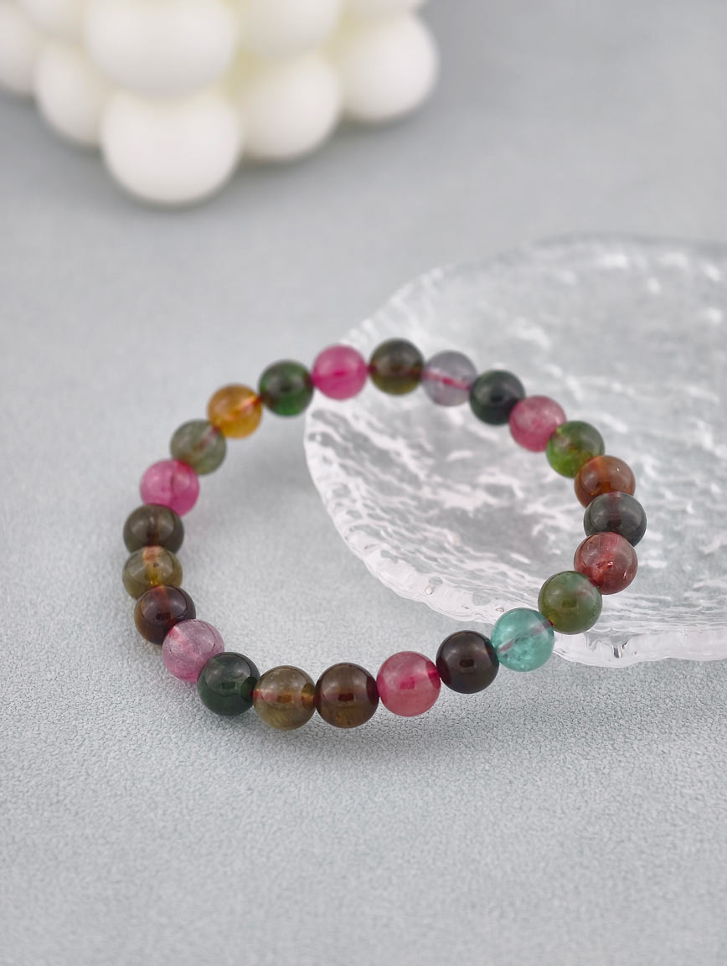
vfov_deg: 23.0
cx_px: 364
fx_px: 2375
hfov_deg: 17.4
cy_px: 483
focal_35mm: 85
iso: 125
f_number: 2.67
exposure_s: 1/160
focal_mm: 22.48
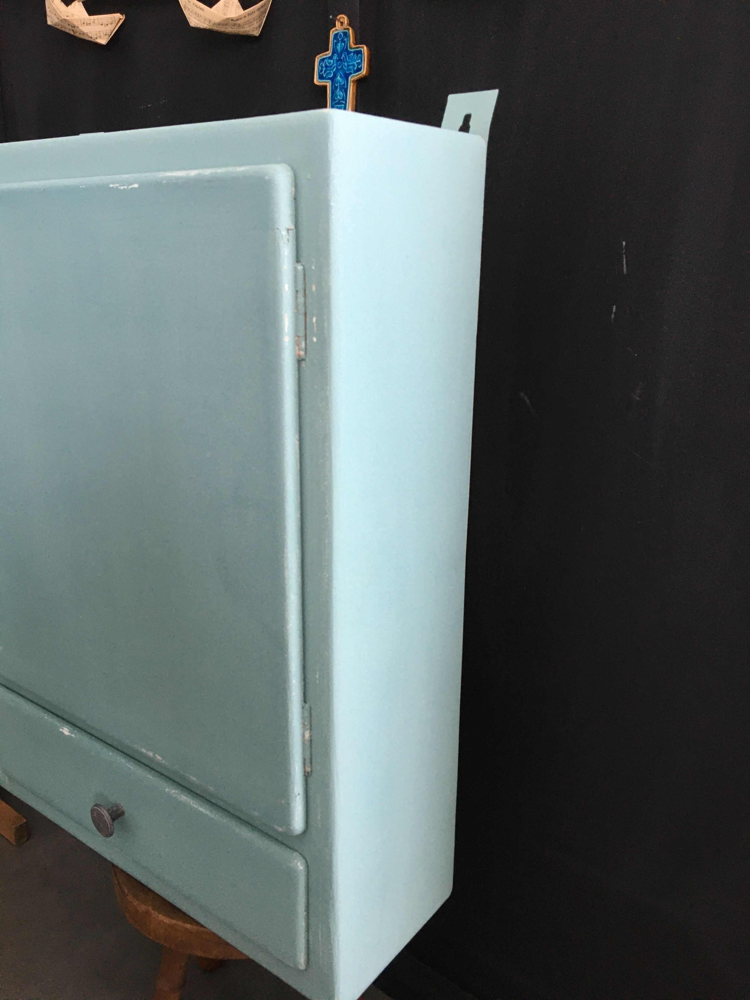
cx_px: 375
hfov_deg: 48.2
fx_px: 838
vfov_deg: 61.7
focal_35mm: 29
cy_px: 500
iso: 50
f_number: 2.2
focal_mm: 4.15
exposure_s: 1/33
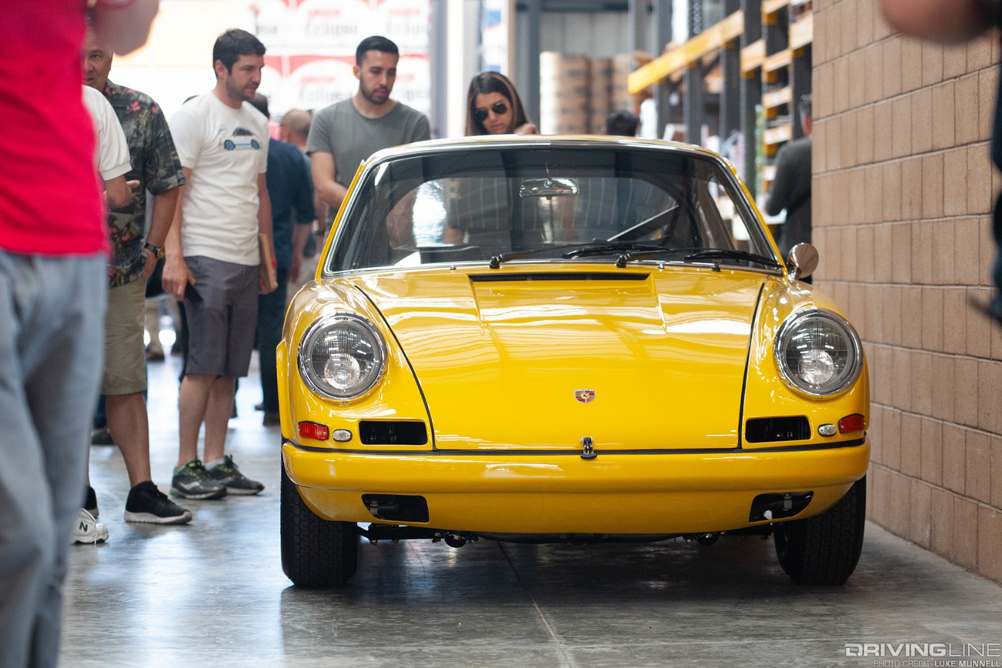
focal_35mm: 112
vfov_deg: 12.2
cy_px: 334
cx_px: 501
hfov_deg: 18.3
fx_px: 3117
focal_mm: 112
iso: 3200
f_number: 4
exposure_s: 1/125
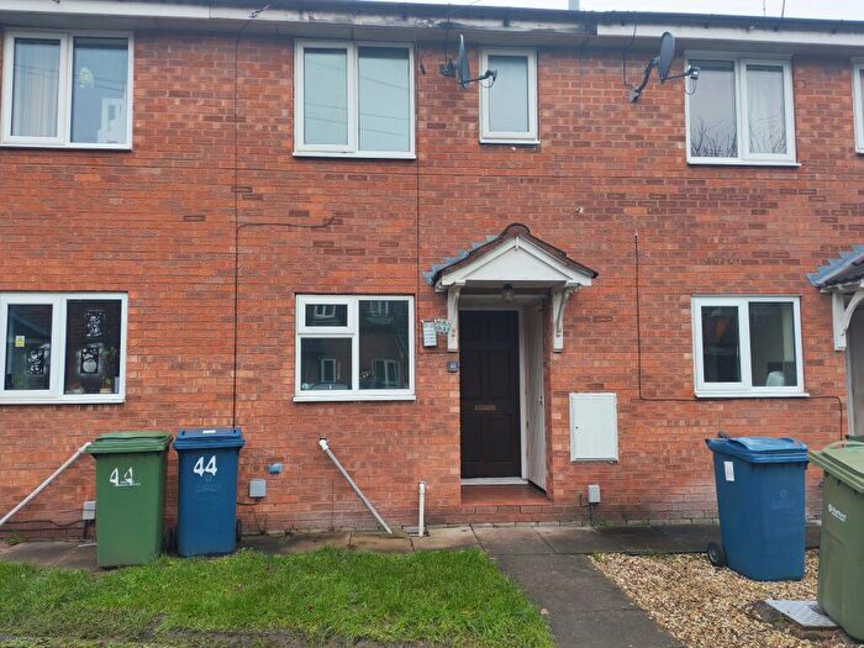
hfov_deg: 65.3
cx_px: 432
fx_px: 674
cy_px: 324
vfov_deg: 51.4
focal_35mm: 27
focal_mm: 6.12
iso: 100
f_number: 1.9
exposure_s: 1/100
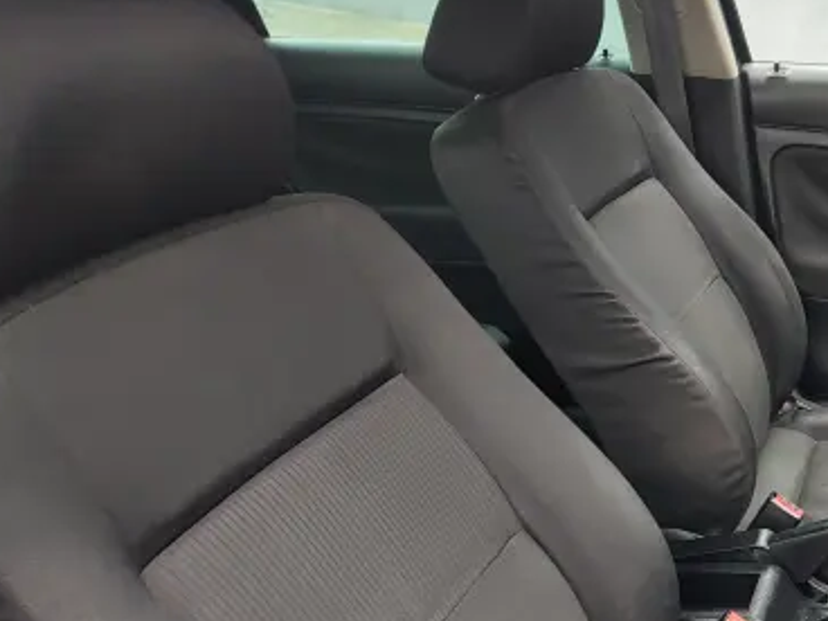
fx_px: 957
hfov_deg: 43.7
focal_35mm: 40
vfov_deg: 35.2
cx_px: 704
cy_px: 466
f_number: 1.8
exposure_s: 1/50
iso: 559
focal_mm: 5.56
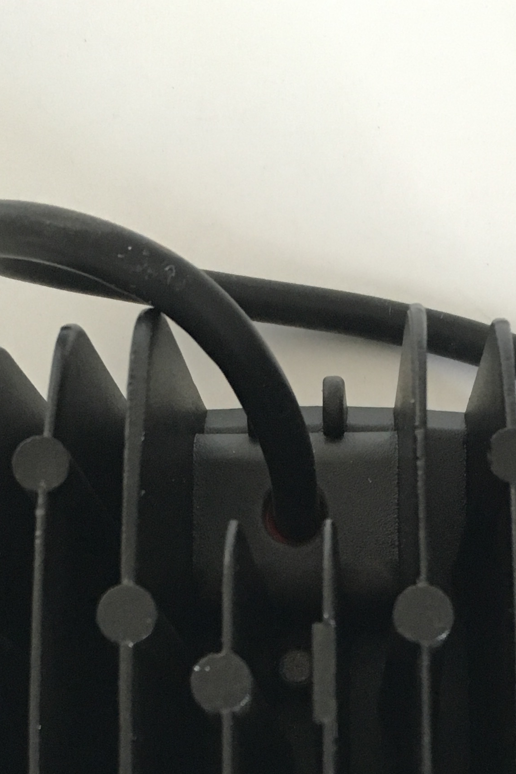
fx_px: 1526
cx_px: 327
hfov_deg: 19.2
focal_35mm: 71
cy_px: 822
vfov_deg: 26.5
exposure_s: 1/33
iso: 160
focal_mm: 4.15
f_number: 2.2
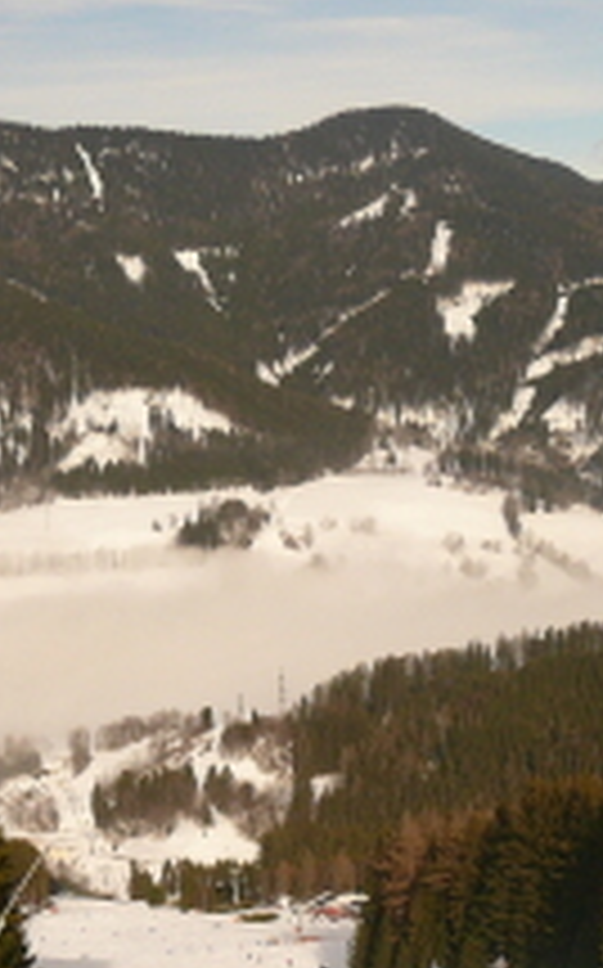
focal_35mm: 83
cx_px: 454
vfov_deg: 24.5
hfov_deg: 15.6
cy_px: 779
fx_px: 2187
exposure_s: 1/500
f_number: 5
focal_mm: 5.2
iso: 80
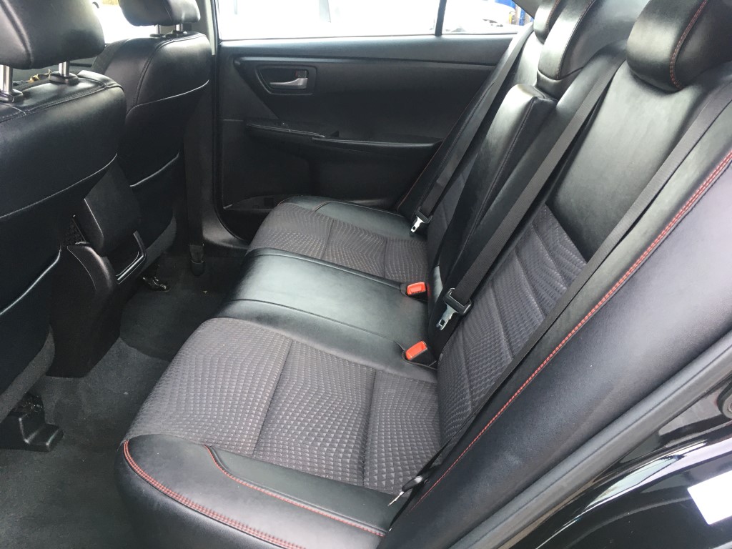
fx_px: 613
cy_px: 274
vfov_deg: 48.2
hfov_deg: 61.7
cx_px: 366
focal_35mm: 29
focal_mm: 4.15
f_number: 2.2
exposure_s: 1/30
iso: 40
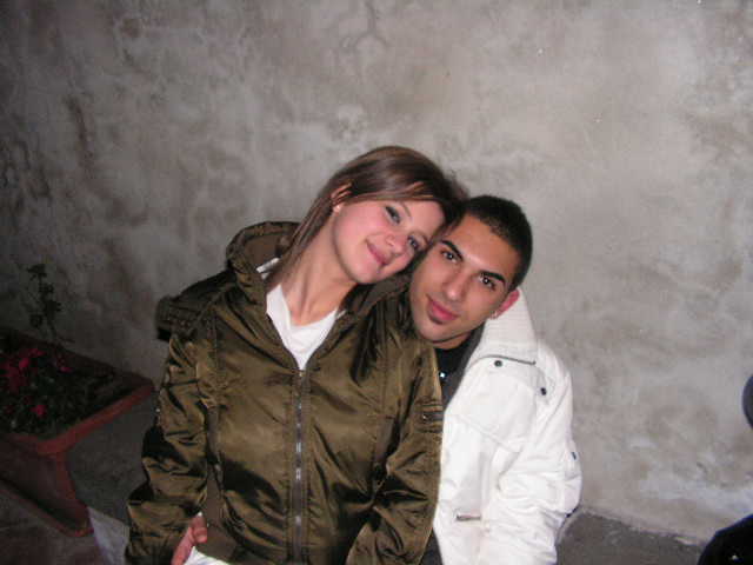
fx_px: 783
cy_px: 282
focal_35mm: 36
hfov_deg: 51.4
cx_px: 376
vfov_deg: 39.7
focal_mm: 6
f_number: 3.2
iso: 200
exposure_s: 1/40
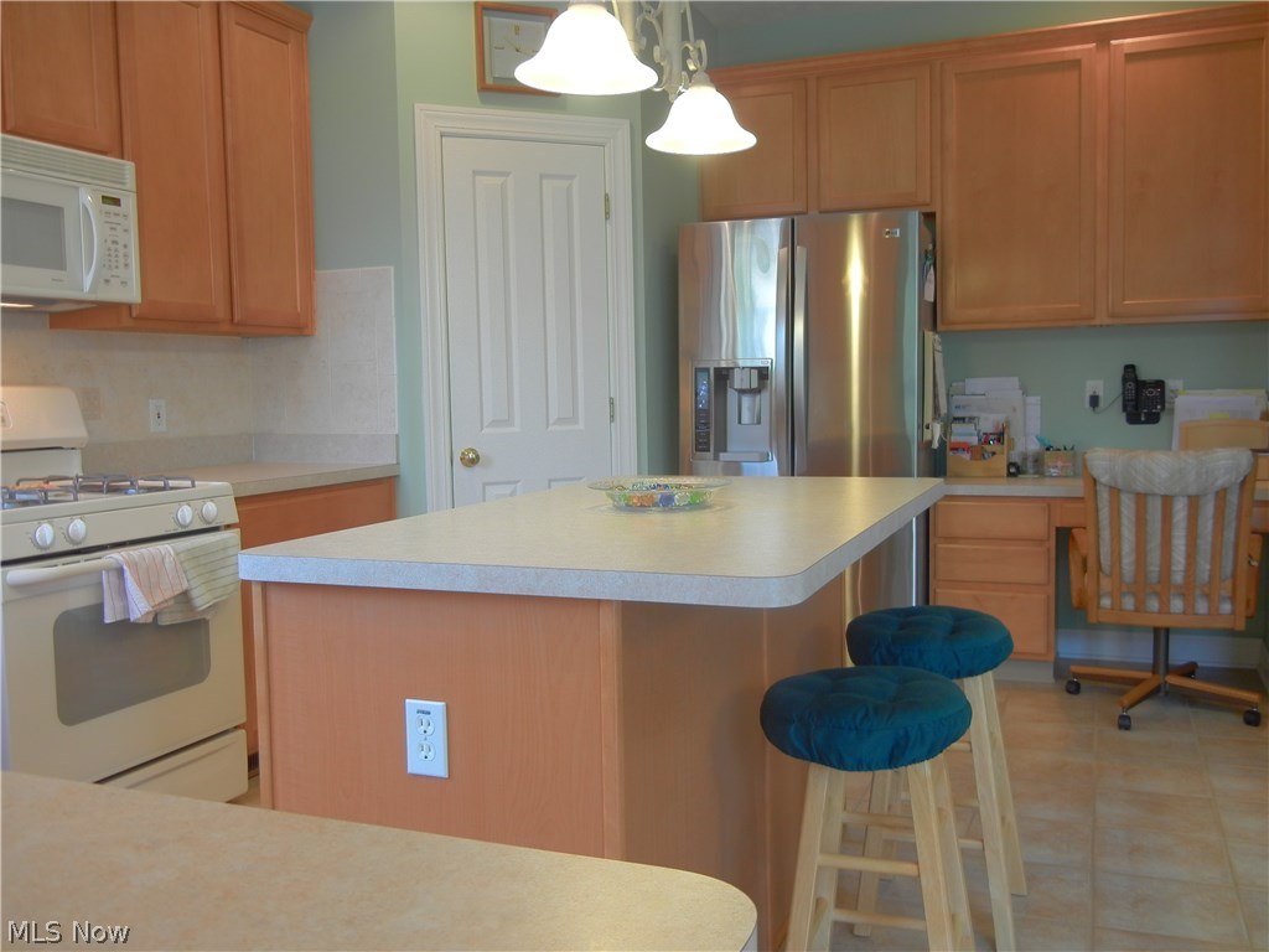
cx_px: 634
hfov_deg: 60.0
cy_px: 476
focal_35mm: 30
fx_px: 1100
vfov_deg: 46.8
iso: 239
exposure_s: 1/28.7
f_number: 3.5
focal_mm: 5.4
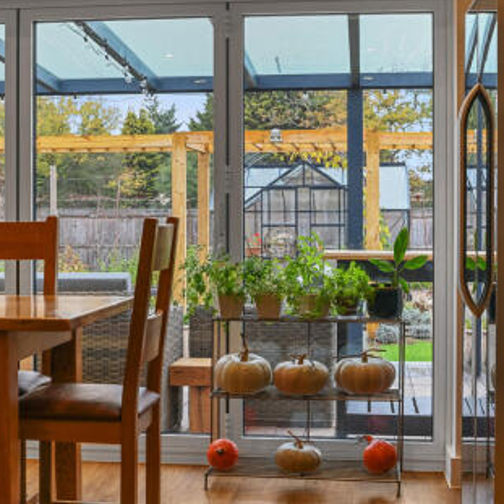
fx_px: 1071
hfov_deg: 26.4
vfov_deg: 26.5
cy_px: 255
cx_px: 196
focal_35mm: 65
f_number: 7.1
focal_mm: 50
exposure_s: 1/3
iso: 400
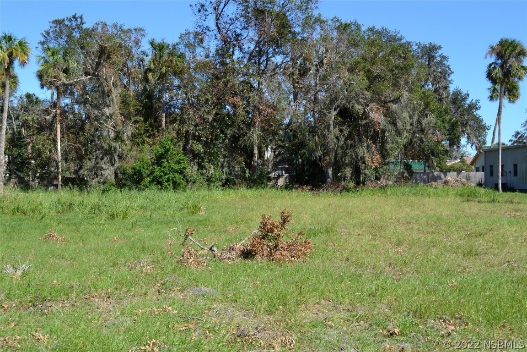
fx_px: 703
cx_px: 264
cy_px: 176
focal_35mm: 48
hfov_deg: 41.1
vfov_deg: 28.1
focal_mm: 32
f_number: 7.1
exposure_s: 1/200
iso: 100
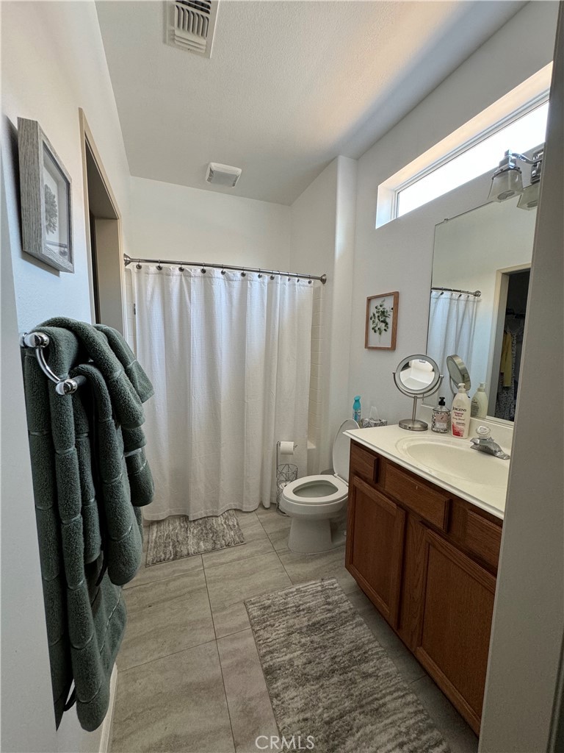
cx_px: 282
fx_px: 304
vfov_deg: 102.1
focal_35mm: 14
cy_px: 376
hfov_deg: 85.7
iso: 160
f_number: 2.2
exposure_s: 1/99
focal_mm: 2.22
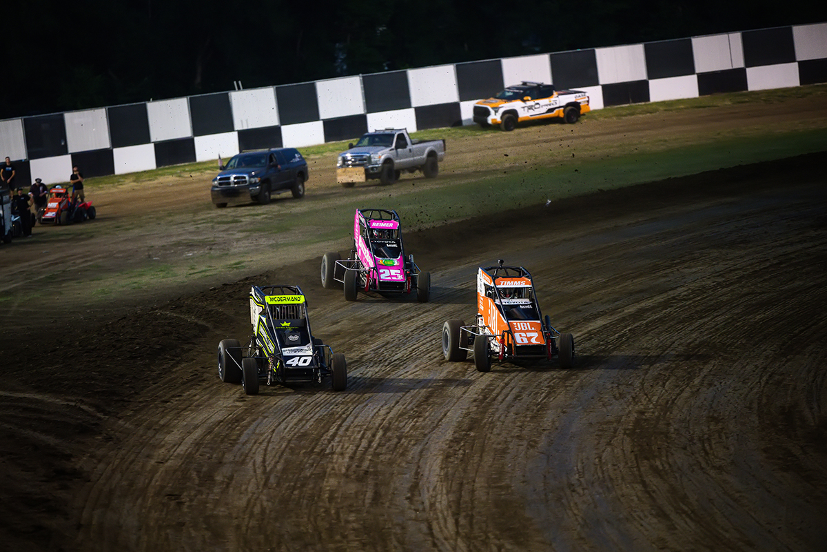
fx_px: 4594
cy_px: 276
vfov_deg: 6.9
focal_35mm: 200
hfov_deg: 10.3
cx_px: 414
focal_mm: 200
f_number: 2.8
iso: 2000
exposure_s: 1/400
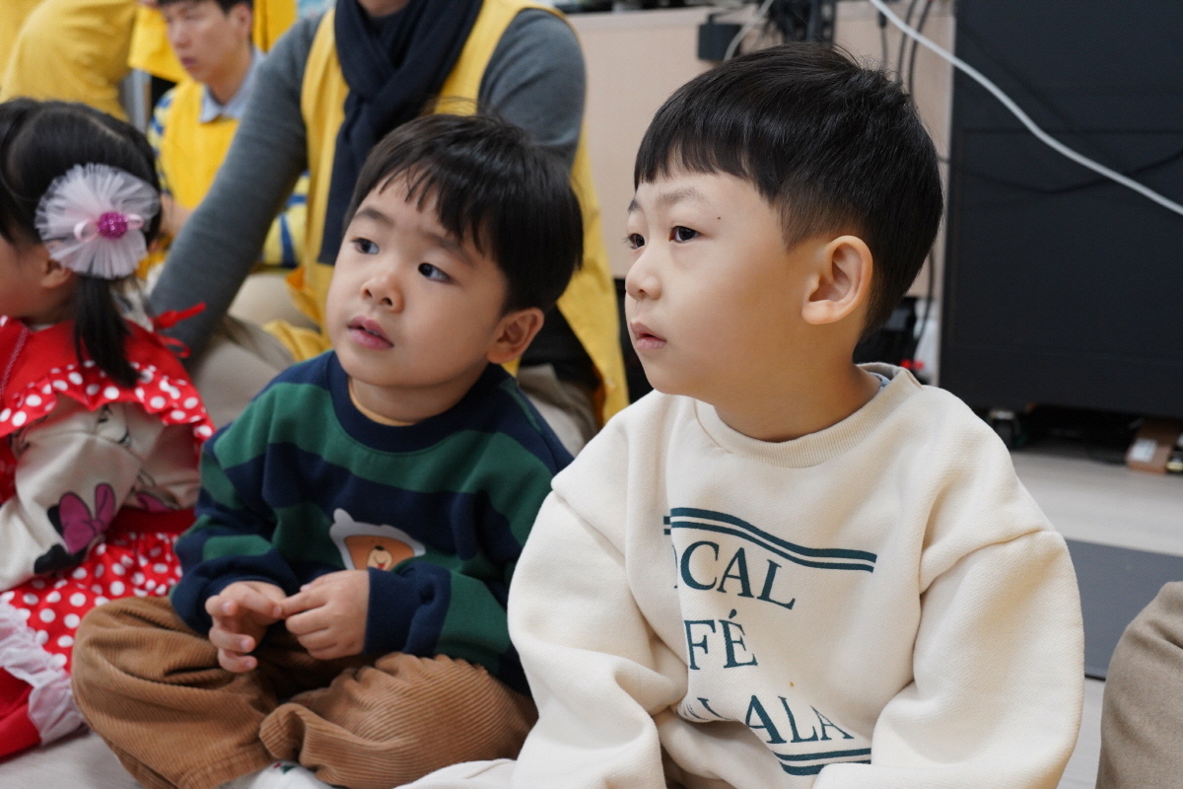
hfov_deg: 45.4
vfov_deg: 31.2
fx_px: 1413
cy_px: 394
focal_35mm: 43
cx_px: 592
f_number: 7.1
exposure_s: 1/60
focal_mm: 43
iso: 2500
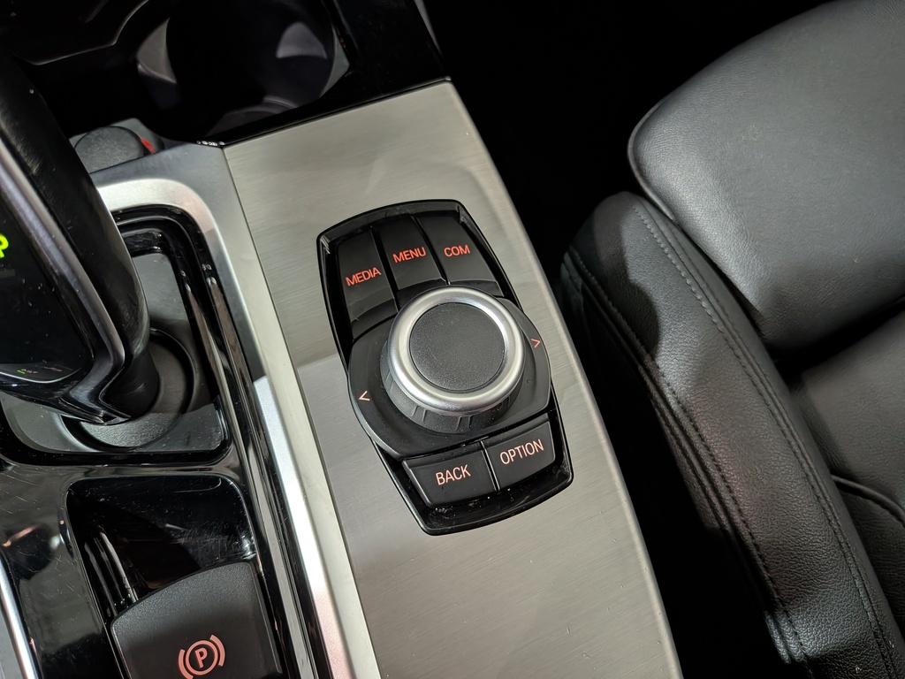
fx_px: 627
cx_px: 452
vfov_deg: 56.8
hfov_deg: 71.6
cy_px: 340
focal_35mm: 24
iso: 125
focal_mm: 4.53
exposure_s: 1/25
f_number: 1.7
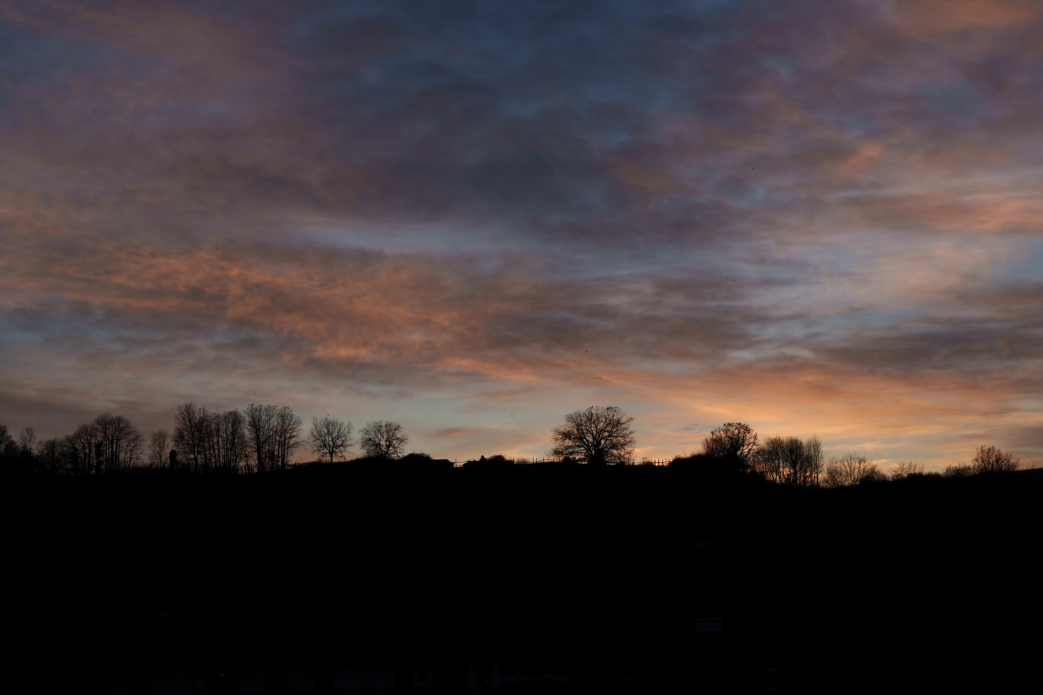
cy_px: 348
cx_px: 522
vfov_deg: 19.5
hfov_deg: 28.8
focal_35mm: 70
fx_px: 2028
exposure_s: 1/125
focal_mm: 70
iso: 100
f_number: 11
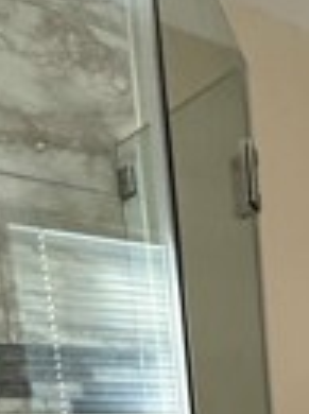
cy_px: 637
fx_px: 824
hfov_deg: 19.1
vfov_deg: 22.6
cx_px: 440
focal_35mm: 69
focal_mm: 2.22
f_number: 2.2
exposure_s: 1/60
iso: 1000
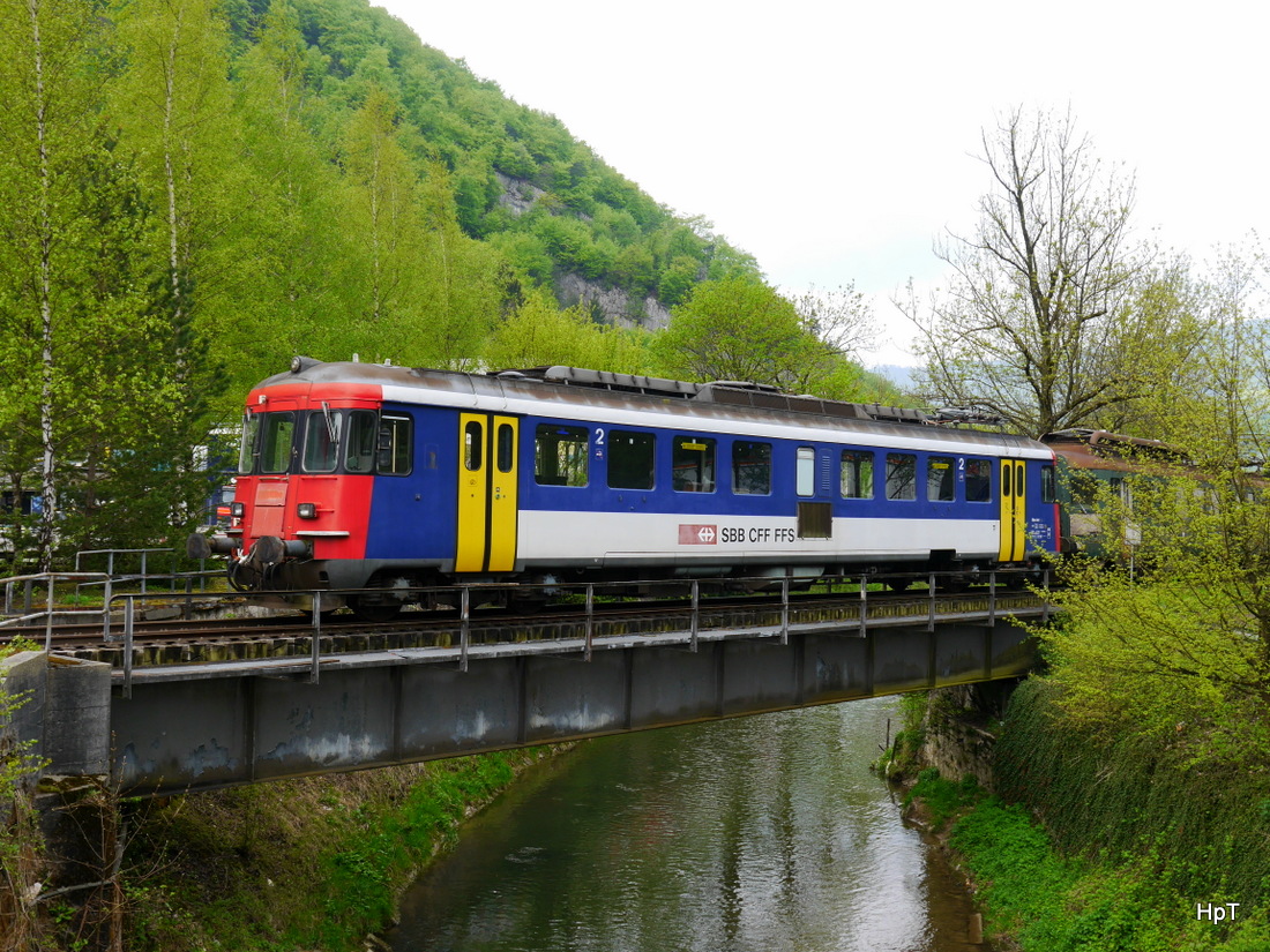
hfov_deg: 46.8
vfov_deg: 36.0
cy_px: 476
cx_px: 635
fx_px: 1468
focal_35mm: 40
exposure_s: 1/200
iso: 160
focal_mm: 20
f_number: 5.6
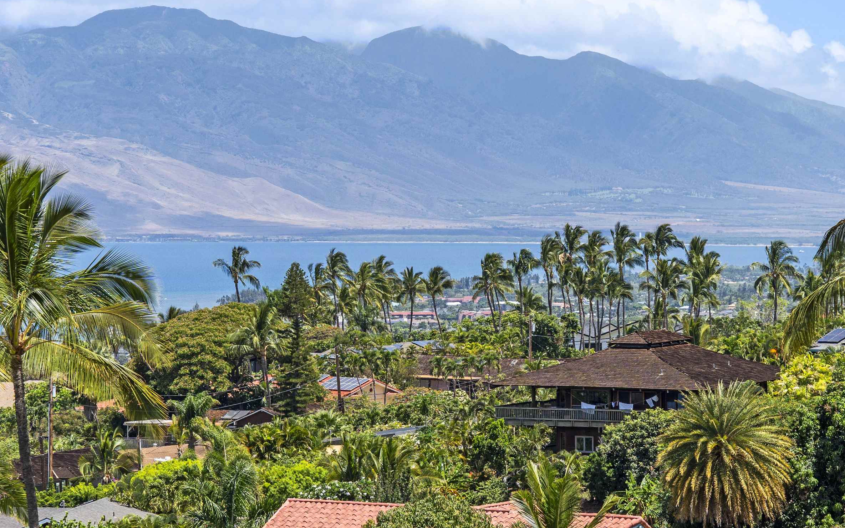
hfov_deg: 14.1
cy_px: 215
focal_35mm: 148
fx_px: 3409
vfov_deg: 8.9
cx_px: 468
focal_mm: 75
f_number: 8
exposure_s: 1/400
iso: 100
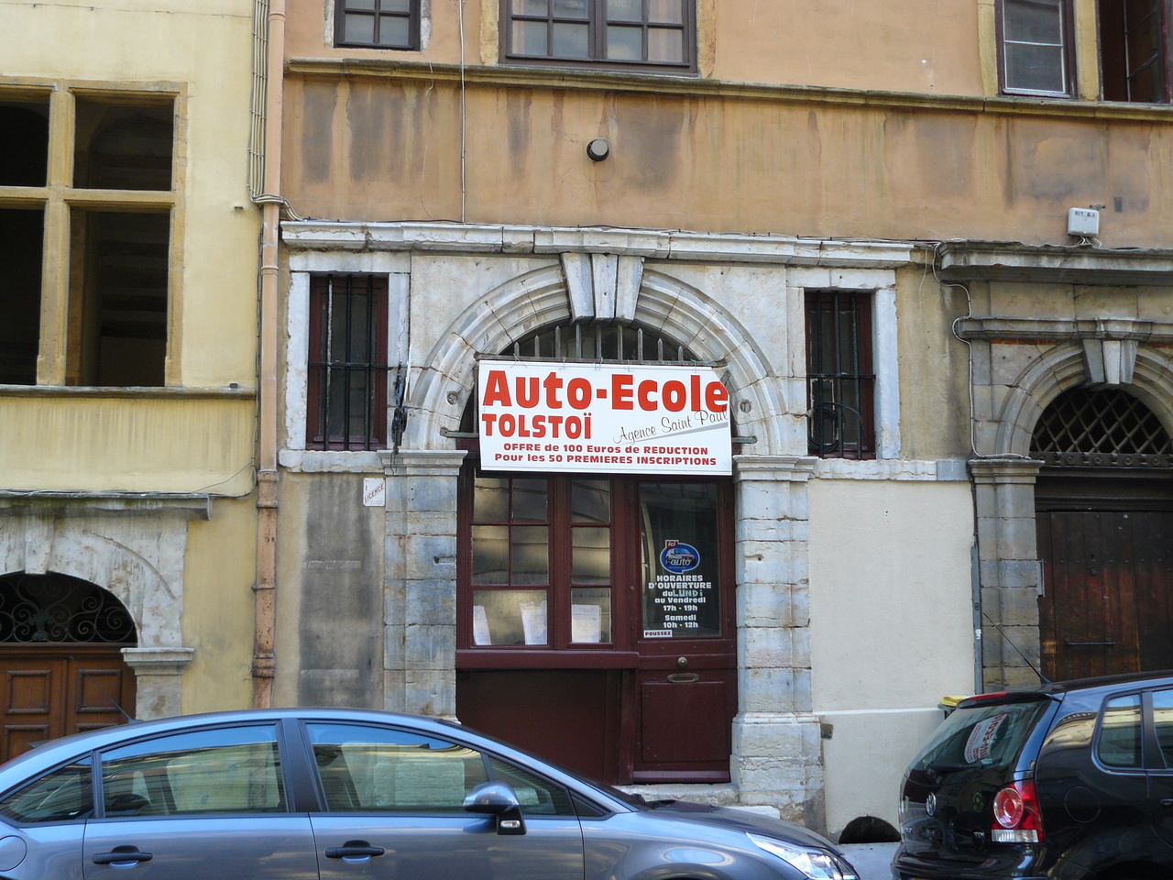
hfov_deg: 41.2
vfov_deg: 31.5
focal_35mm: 46
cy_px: 440
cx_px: 586
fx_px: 1559
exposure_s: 1/40
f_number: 2.8
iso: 100
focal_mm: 7.6
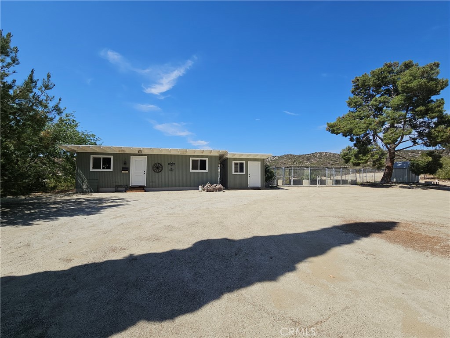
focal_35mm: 13
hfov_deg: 106.2
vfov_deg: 89.9
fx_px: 169
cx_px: 225
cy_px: 169
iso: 50
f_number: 2.2
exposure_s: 1/3282
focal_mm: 2.2
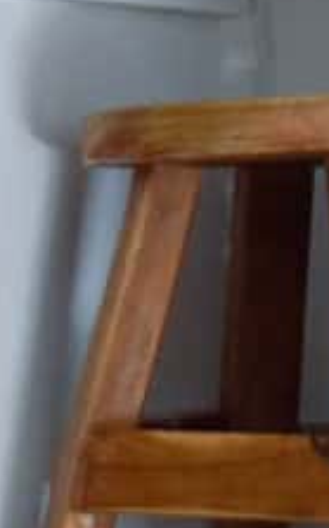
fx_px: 3234
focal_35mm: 225
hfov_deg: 5.7
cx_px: 554
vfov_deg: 9.2
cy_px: -187
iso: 560
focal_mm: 32
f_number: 4.5
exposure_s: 1/60
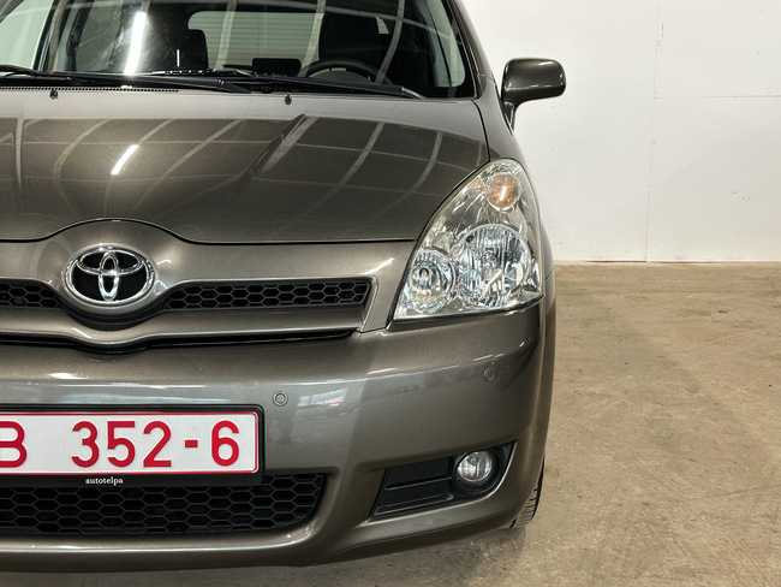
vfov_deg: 30.3
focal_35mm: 48
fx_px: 1083
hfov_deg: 39.6
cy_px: 294
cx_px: 390
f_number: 1.8
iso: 160
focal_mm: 6.86
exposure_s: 1/50
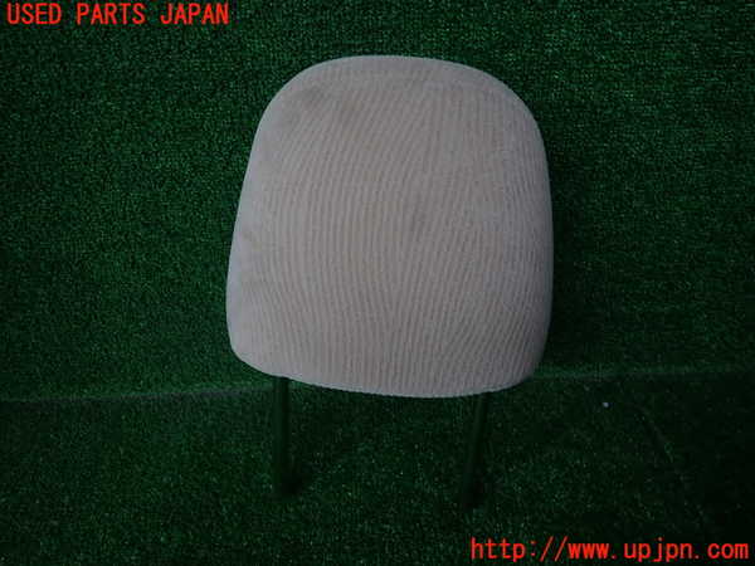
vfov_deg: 54.9
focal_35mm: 25
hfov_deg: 69.4
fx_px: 545
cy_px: 283
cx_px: 378
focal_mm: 4.5
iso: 100
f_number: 2
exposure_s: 1/60
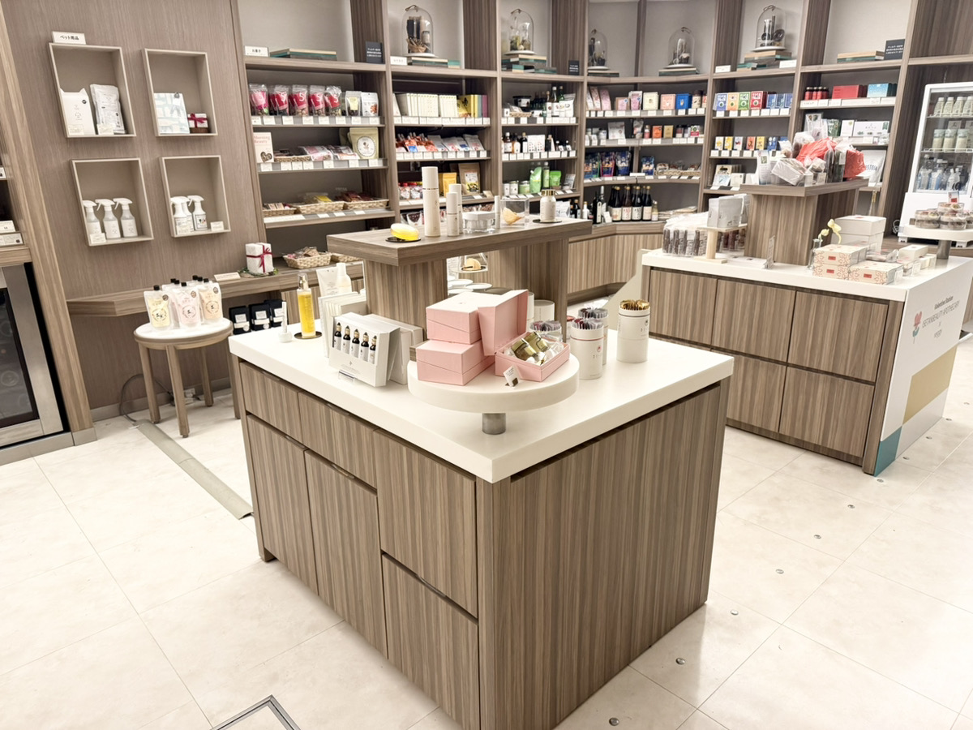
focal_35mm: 24
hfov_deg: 71.6
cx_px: 486
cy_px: 365
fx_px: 675
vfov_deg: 56.8
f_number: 1.78
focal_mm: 6.76
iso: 200
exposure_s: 1/63
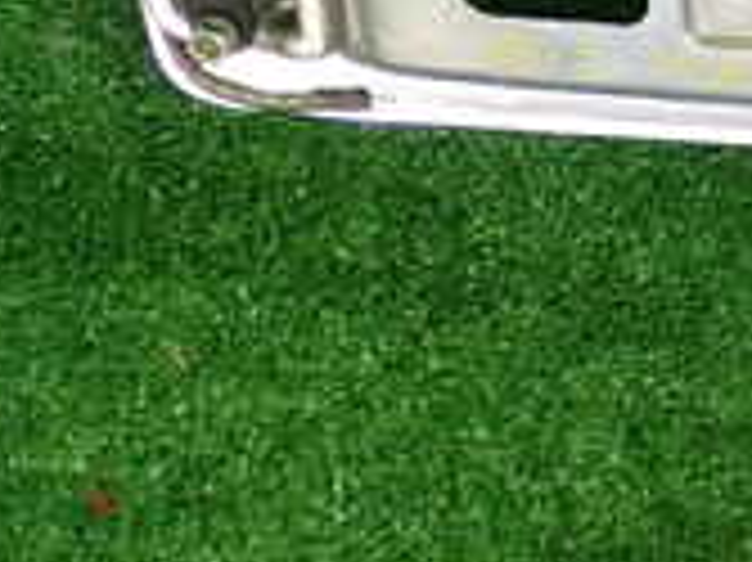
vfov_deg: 12.0
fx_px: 2496
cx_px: 1135
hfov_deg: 15.7
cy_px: -405
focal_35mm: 115
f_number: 2.4
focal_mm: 5.79
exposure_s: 1/40
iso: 640
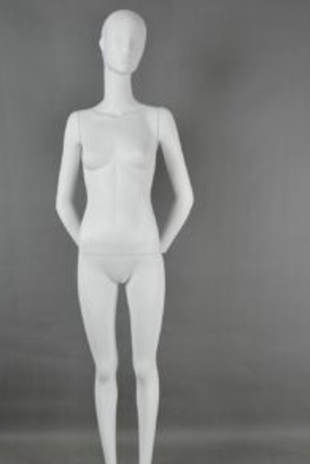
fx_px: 477
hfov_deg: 35.9
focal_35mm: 37
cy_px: 278
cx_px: 126
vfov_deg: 51.5
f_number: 13
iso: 100
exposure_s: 1/160
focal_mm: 24
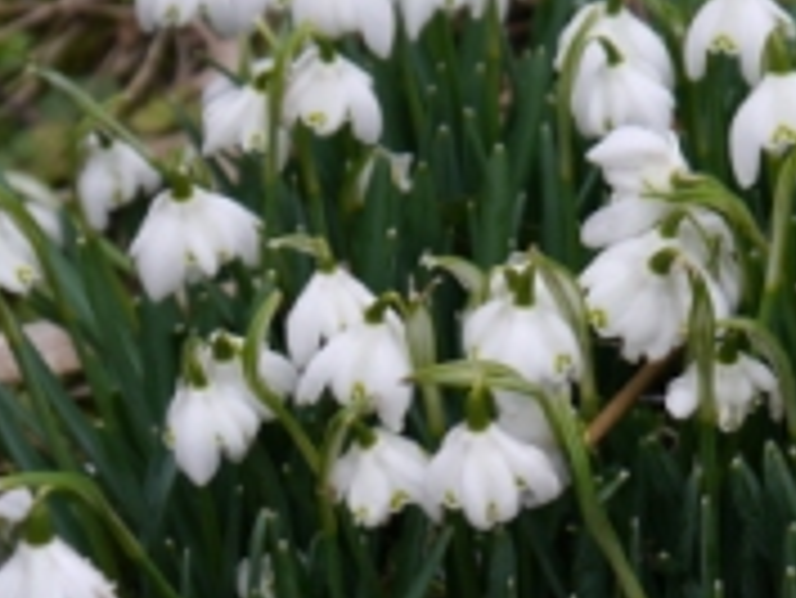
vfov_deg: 9.2
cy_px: 265
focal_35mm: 161
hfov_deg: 12.2
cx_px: 625
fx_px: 3705
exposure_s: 1/125
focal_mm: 33
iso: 160
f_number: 5.6
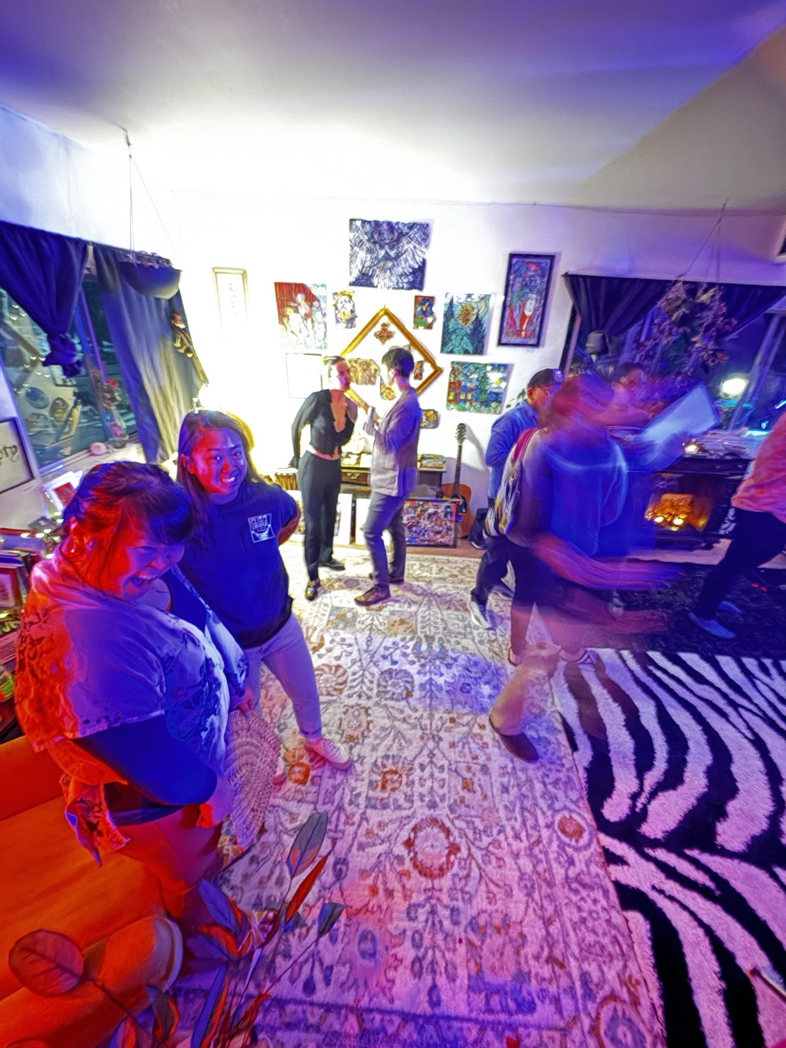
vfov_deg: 102.1
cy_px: 524
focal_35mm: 14
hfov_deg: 85.7
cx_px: 393
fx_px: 424
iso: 12500
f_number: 2.2
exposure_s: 1/2
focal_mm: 2.22
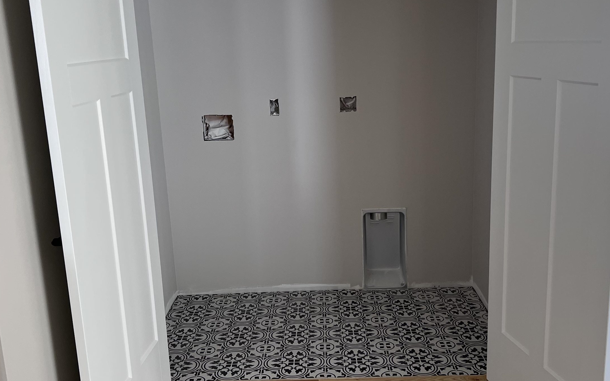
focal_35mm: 39
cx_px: 295
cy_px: 183
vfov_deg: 32.8
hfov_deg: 50.4
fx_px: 648
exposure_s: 1/121
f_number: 1.5
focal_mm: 5.7
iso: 100
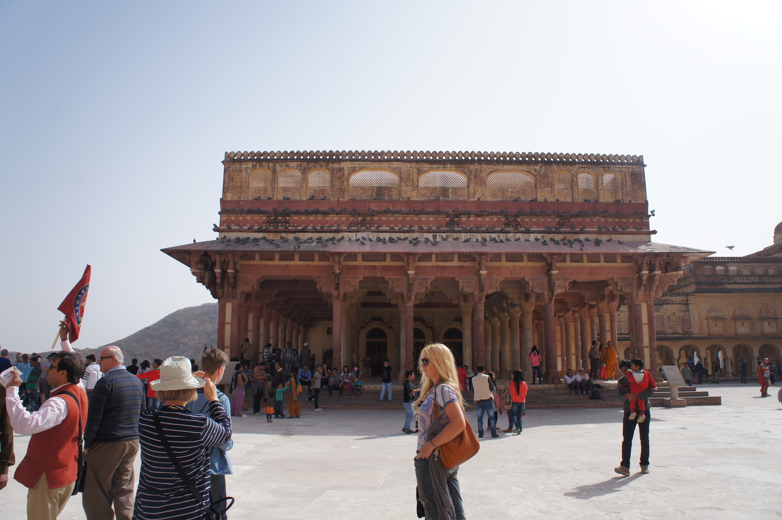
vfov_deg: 47.8
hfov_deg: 67.4
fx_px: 586
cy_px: 260
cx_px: 391
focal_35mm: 27
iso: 200
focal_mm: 18
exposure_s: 1/640
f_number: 8
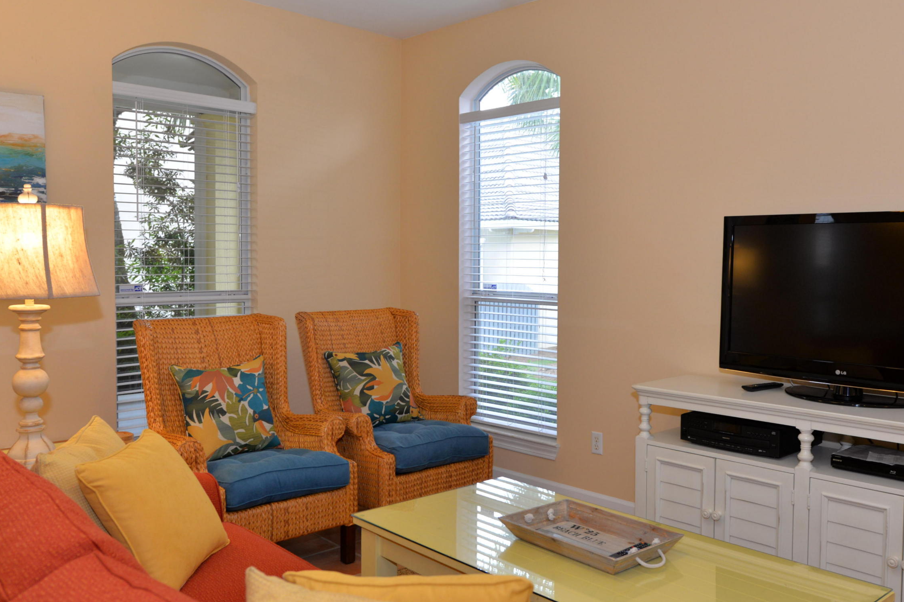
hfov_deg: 58.6
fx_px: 803
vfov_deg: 41.1
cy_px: 302
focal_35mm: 32
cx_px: 489
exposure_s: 1/60
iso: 560
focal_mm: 24
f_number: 4
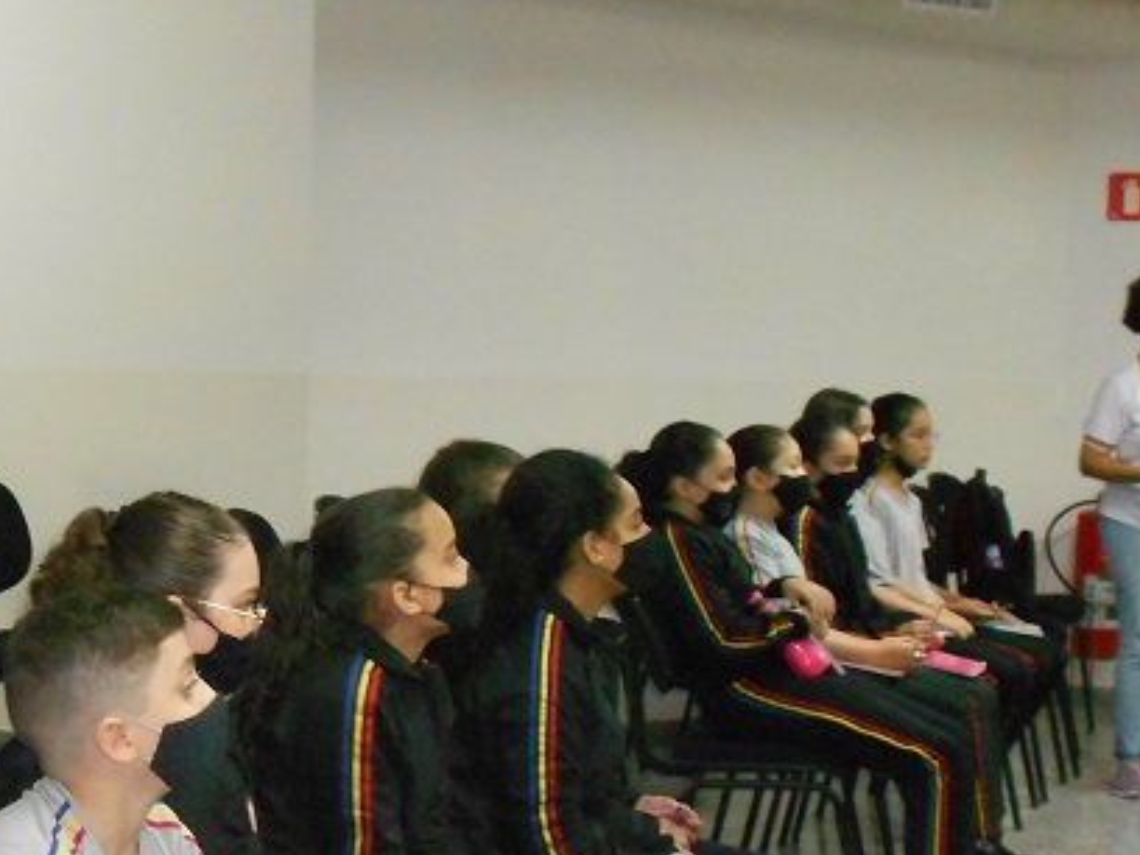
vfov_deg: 18.0
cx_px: 140
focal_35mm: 81
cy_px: 690
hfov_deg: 23.6
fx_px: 2668
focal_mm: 7.7
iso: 640
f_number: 4.2
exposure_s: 1/30
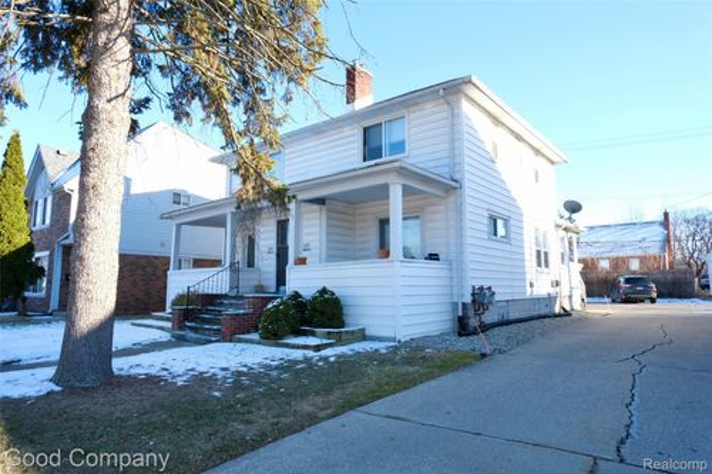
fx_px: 455
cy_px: 237
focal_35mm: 23
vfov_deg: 55.1
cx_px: 356
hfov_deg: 76.1
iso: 640
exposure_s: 1/60
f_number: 14
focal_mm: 15
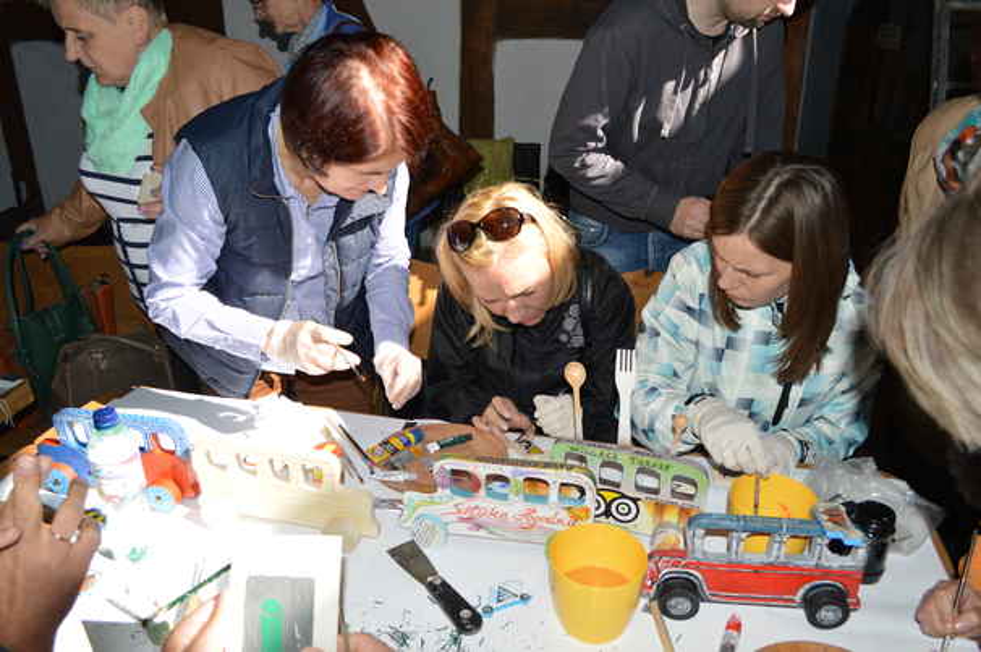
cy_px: 326
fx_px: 735
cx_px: 490
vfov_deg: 47.9
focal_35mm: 27
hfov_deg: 67.4
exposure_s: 1/200
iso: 100
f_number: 5
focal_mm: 18
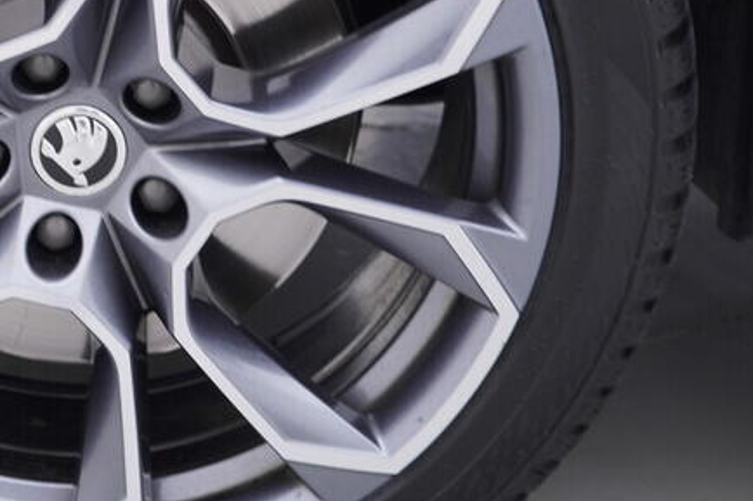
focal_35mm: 85
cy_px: 82
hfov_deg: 23.2
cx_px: 56
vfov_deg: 15.9
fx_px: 1777
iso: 125
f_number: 3.2
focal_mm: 24
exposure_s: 1/50
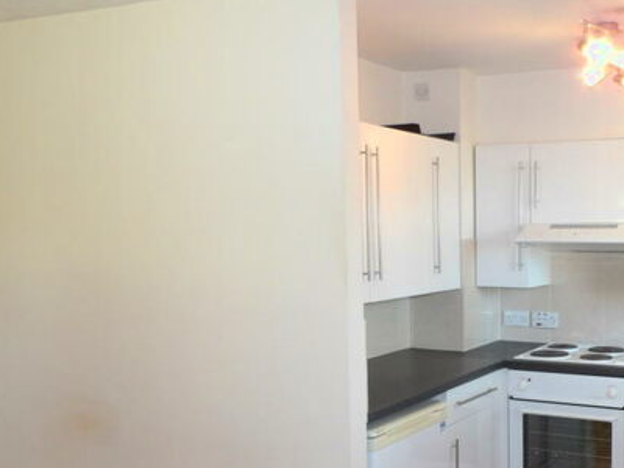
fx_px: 757
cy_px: 321
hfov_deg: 42.4
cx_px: 515
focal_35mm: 42
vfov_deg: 34.0
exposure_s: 1/15
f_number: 4.1
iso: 202
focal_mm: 4.3
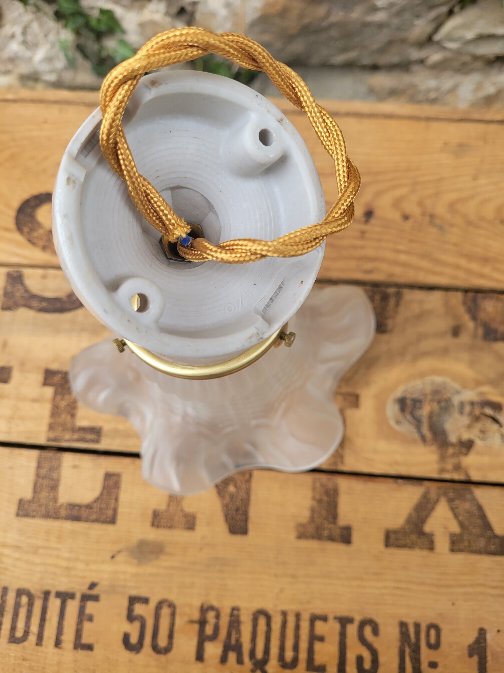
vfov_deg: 67.3
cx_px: 252
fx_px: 505
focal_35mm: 26
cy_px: 336
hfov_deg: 53.1
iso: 40
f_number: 1.8
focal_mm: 5.4
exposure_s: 1/344
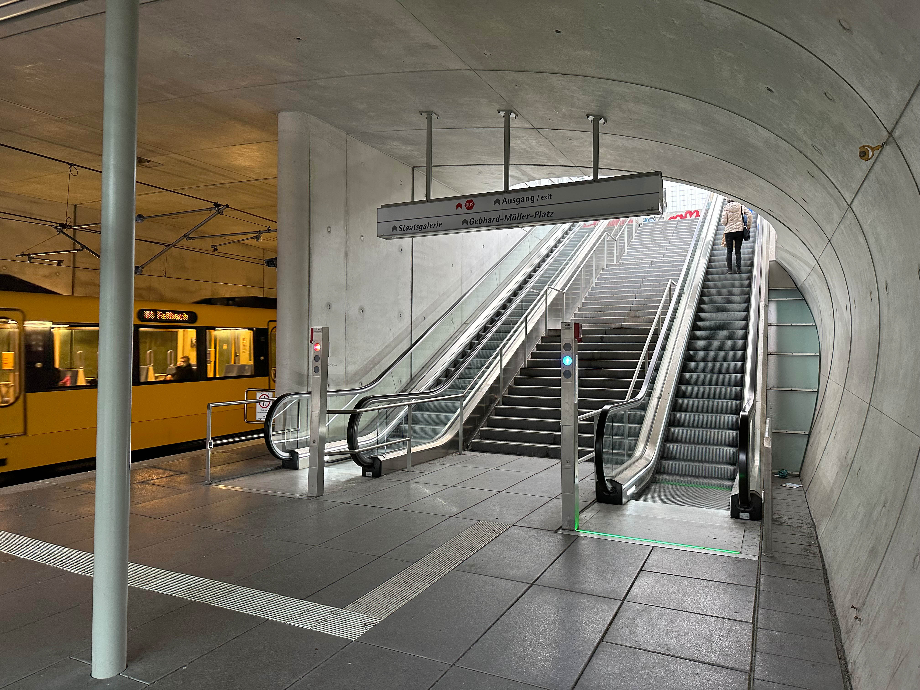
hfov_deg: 71.6
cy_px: 345
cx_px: 460
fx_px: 638
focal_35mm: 24
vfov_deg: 56.8
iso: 250
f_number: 1.78
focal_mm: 6.86
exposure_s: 1/67
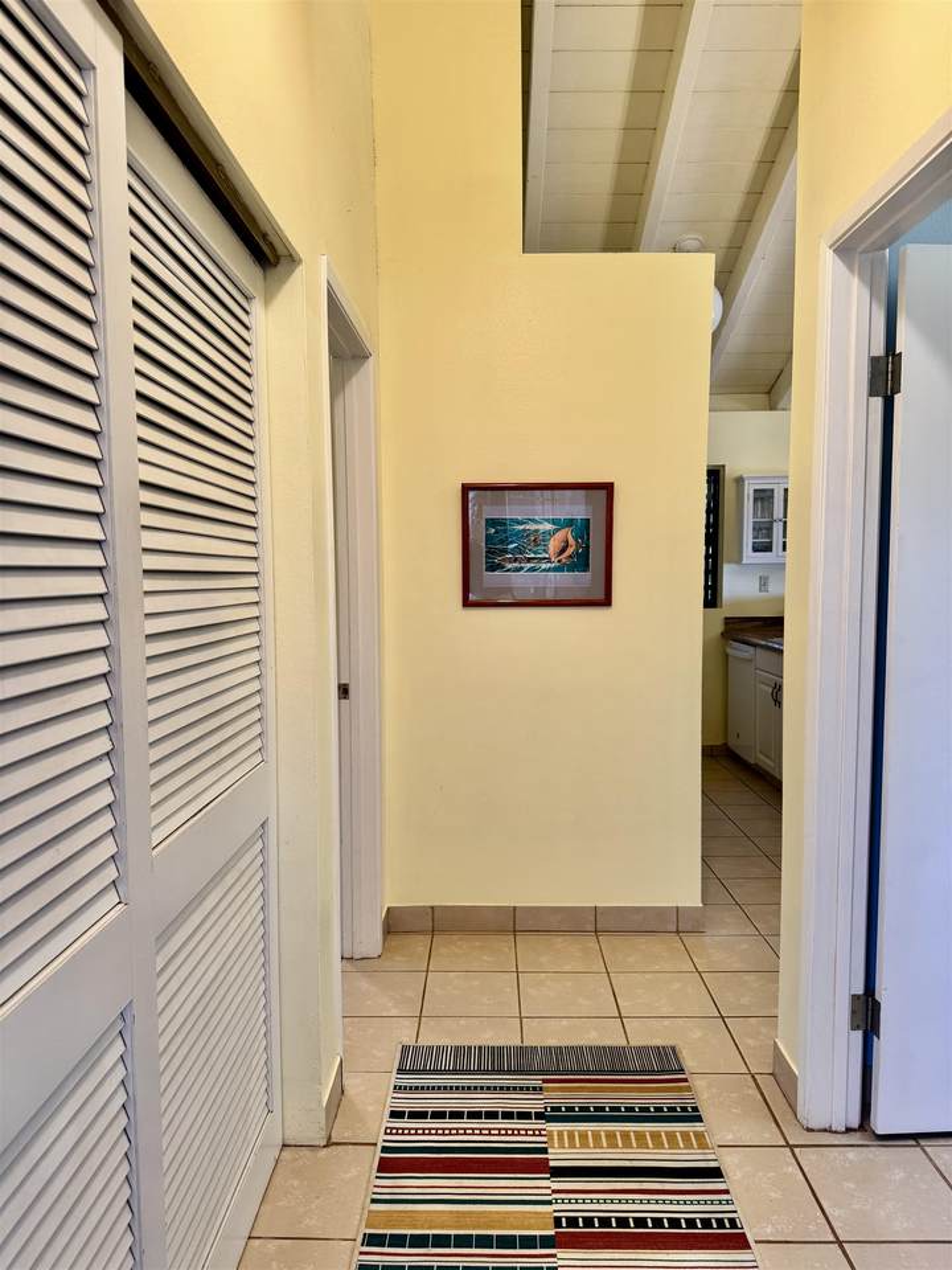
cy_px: 635
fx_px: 880
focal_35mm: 24
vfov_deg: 71.6
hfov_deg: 56.8
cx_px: 476
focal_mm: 6.76
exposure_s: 1/60
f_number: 1.78
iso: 125
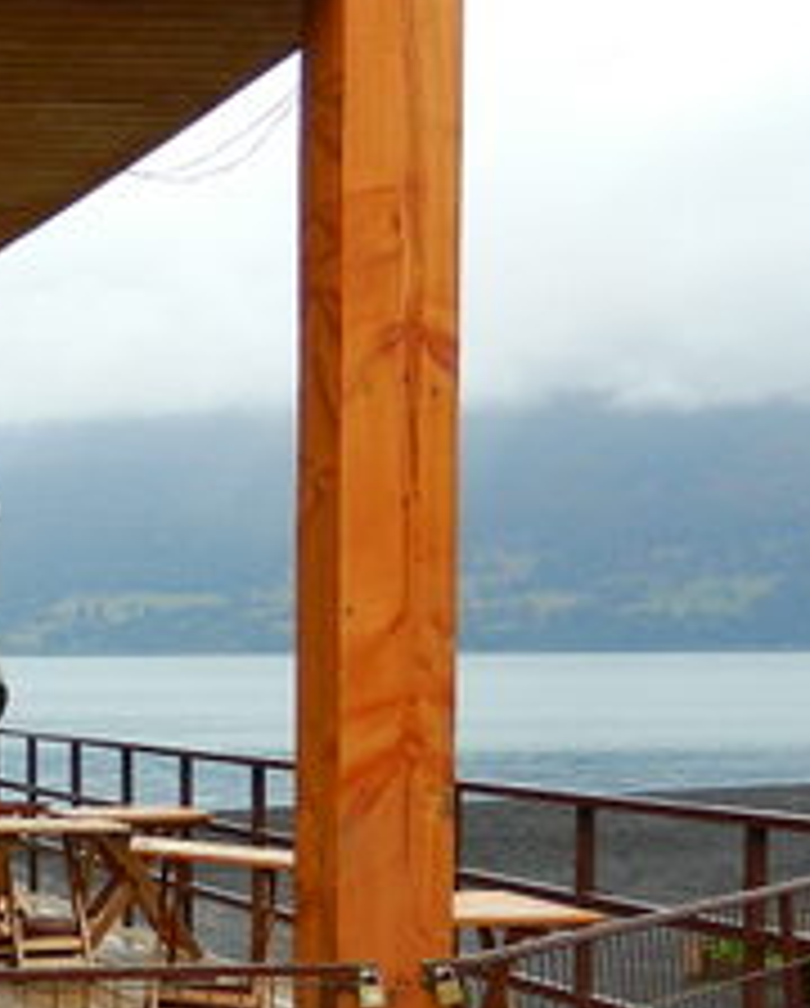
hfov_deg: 16.6
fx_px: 2600
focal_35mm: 87
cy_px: 832
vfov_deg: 21.6
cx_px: -288
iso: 80
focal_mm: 4.5
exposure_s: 1/50
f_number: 3.1
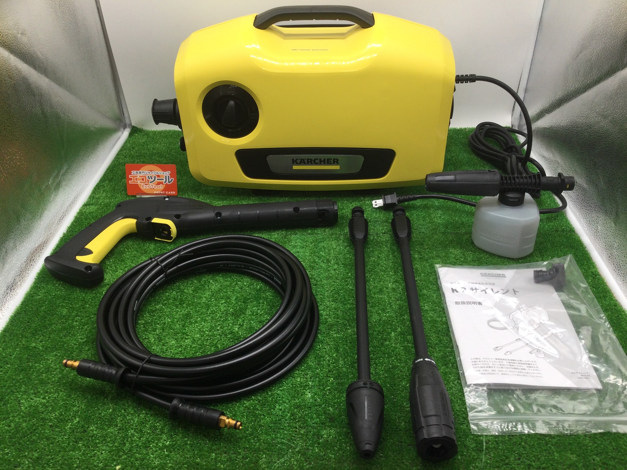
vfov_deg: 45.4
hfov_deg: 58.4
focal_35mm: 31
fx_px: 562
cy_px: 235
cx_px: 314
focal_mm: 3.3
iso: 32
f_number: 2.4
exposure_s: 1/60
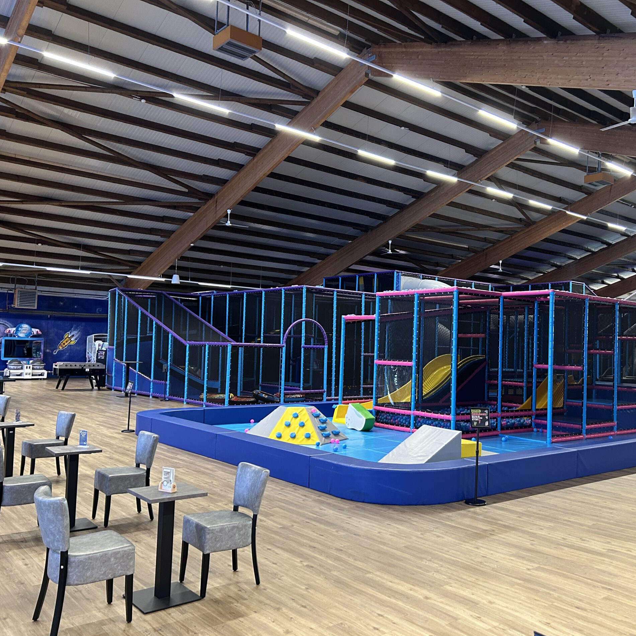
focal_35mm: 31
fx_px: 644
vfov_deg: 52.5
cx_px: 386
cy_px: 321
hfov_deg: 52.1
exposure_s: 1/50
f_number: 1.5
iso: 200
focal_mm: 5.7
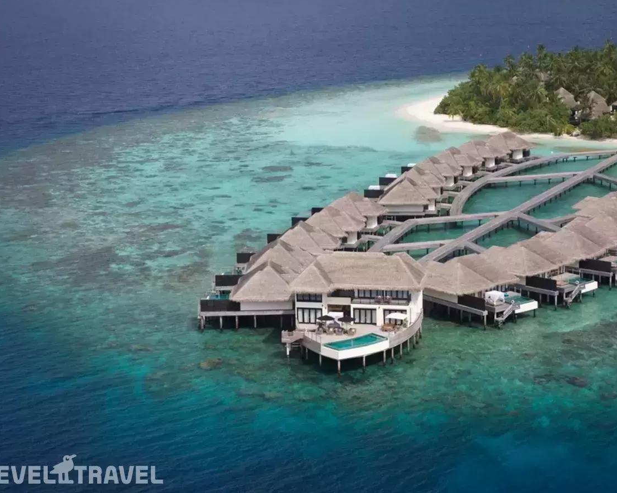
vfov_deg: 26.7
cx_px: 345
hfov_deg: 33.0
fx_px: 1041
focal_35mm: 57
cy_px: 246
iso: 50
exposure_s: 1/200
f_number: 4
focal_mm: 50
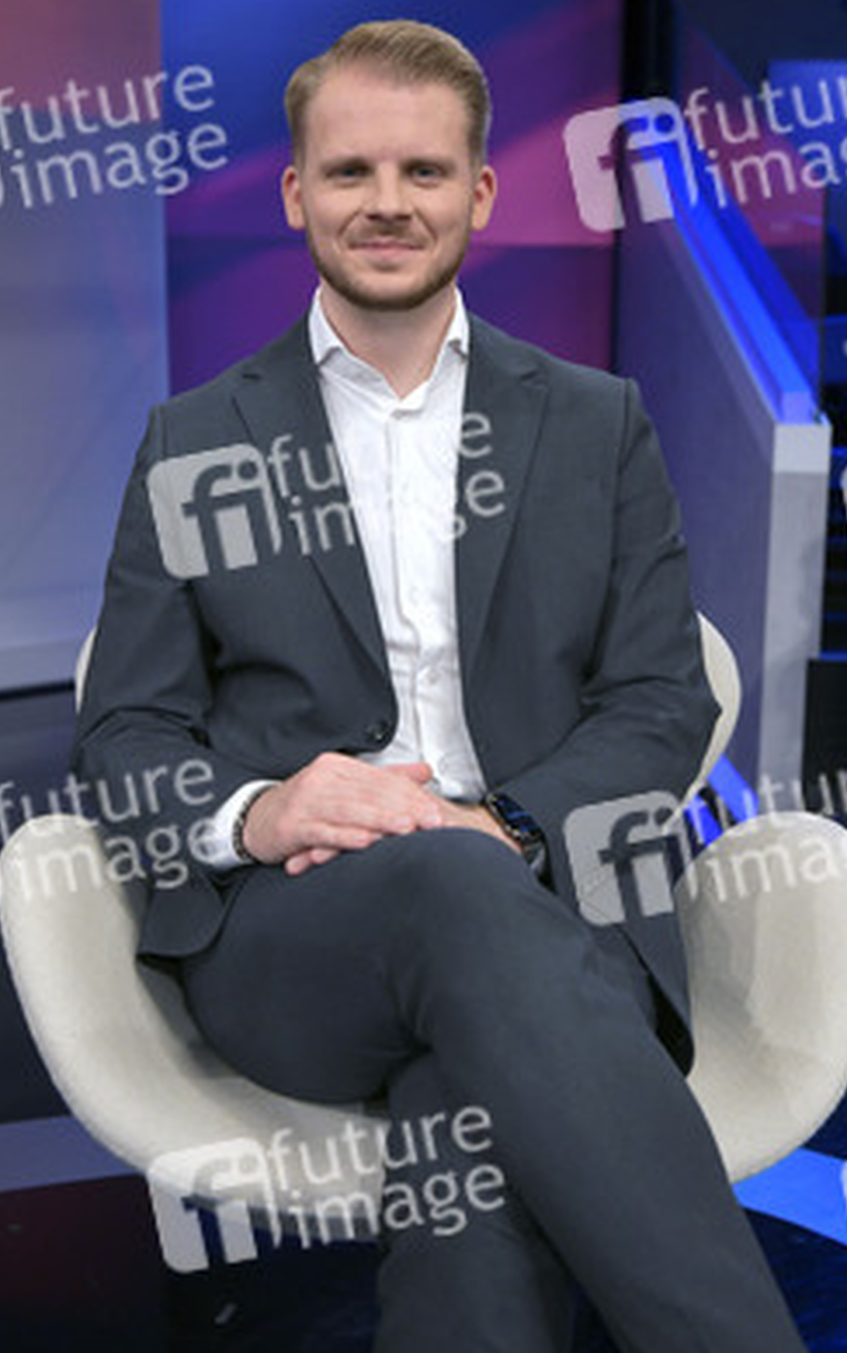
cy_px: 670
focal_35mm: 46
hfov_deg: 28.0
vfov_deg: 43.5
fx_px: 1698
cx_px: 427
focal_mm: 44
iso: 1600
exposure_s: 1/250
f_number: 5
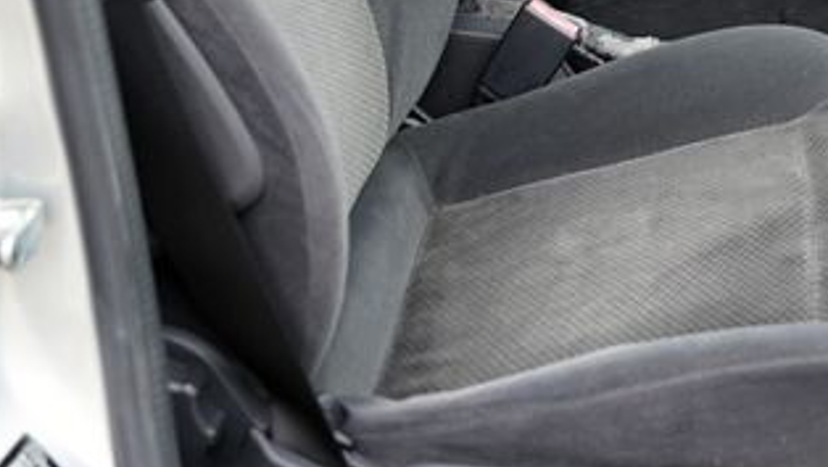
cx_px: 786
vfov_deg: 13.9
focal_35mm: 82
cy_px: -210
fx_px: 1801
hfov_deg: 24.9
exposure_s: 1/80
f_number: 4.5
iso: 100
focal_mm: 24
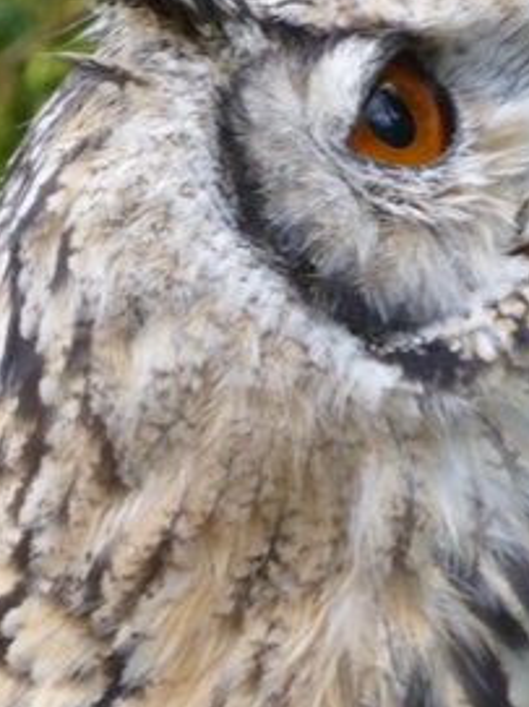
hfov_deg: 4.1
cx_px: 313
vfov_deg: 5.5
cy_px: 424
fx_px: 7382
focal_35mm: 362
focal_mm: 32.8
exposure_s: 1/50
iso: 400
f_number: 5.5
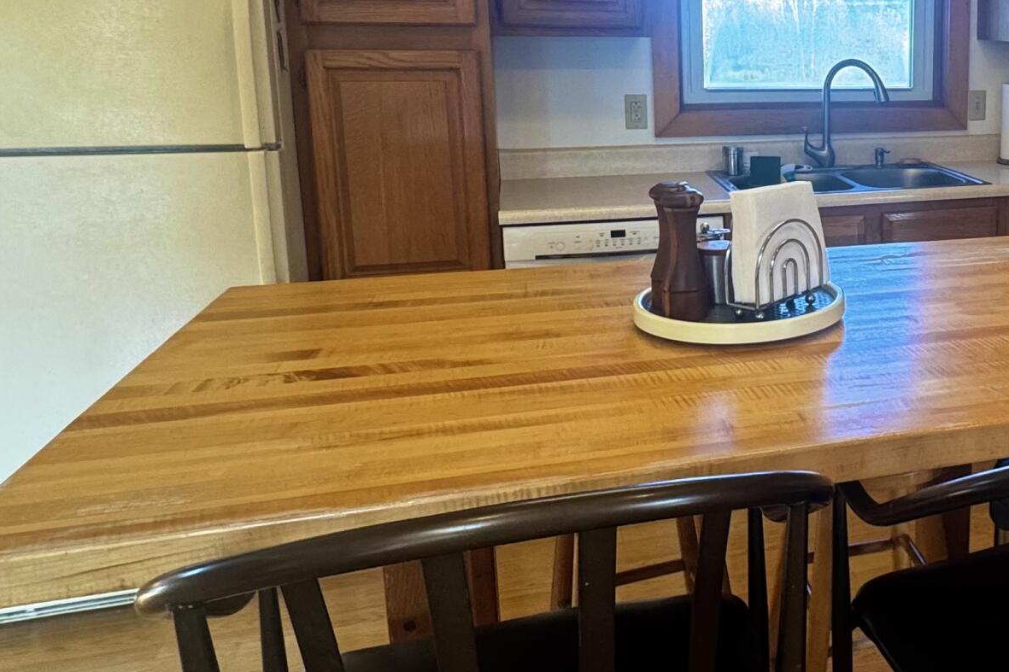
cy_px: 208
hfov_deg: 46.1
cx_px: 938
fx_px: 1037
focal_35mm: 37
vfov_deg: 35.5
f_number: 2.2
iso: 200
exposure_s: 1/120
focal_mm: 2.22
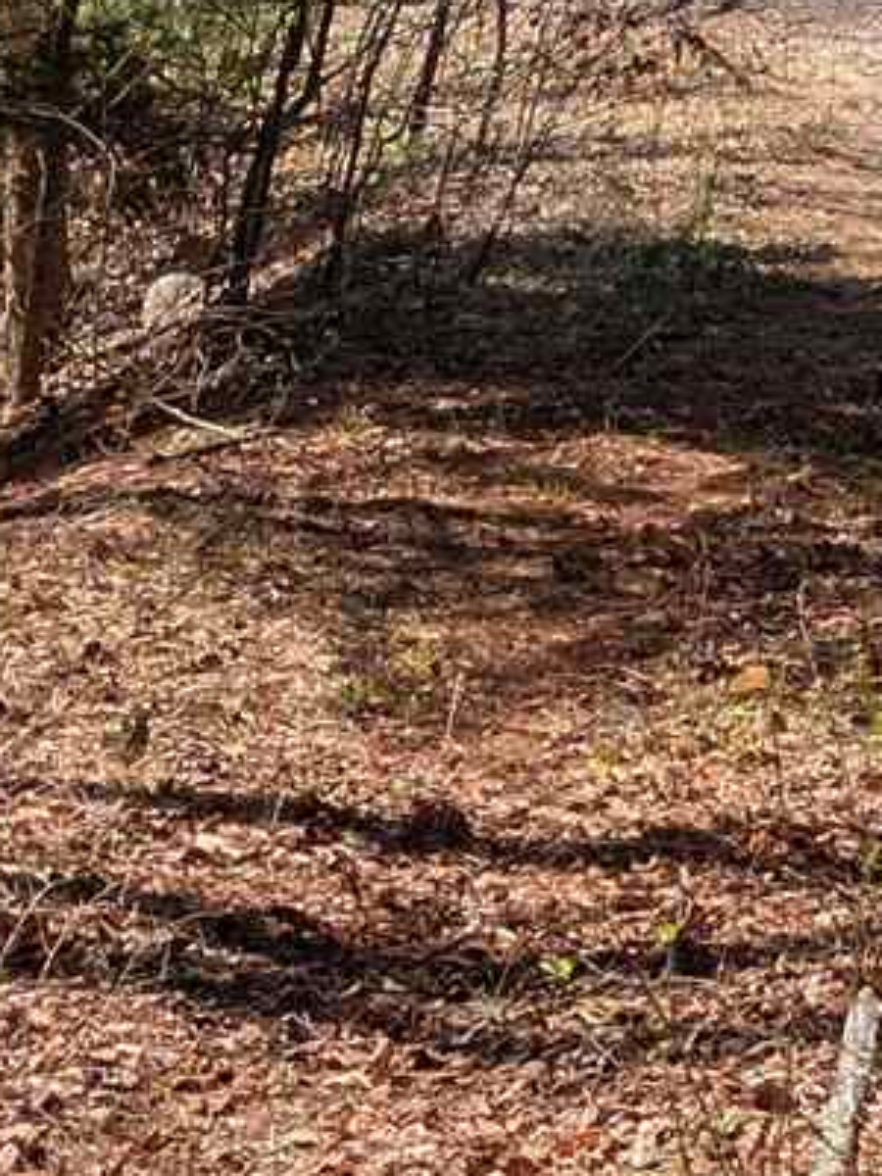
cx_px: 1471
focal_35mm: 144
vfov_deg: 13.7
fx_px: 4892
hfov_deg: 9.9
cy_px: 500
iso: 47
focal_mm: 5.43
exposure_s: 1/1185
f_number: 1.89
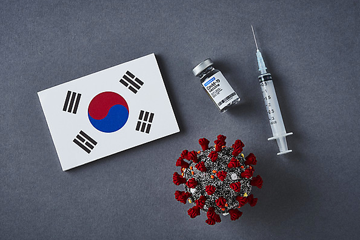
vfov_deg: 12.9
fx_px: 1060
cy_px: 119
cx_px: 181
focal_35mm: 106
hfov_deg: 19.3
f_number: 20
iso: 100
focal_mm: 105
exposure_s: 1/125
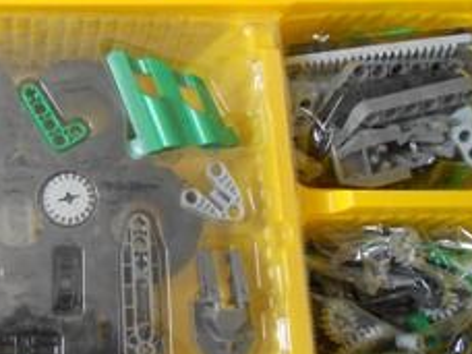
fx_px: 695
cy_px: 126
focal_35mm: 51
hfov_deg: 34.9
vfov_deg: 28.4
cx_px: 31
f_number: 3.2
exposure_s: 1/30
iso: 400
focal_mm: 4.6
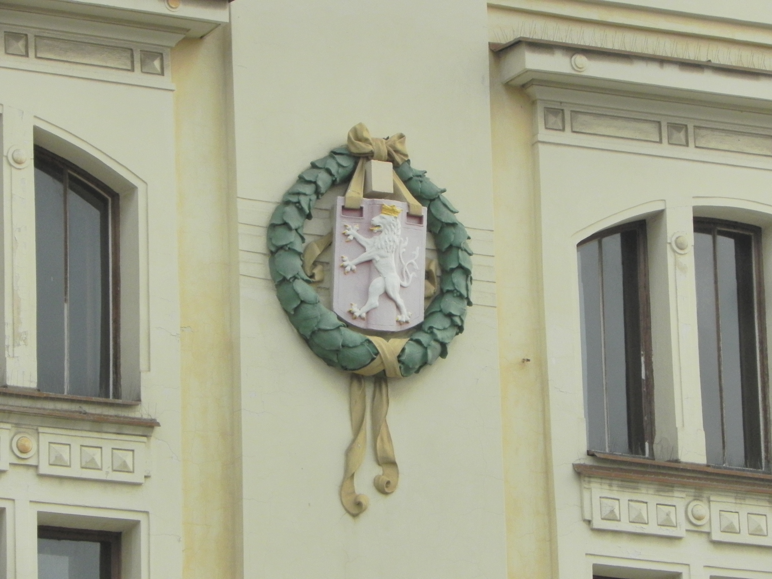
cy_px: 290
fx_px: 5509
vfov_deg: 6.0
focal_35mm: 247
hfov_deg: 8.0
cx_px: 386
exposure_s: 1/454
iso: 400
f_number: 8
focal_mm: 44
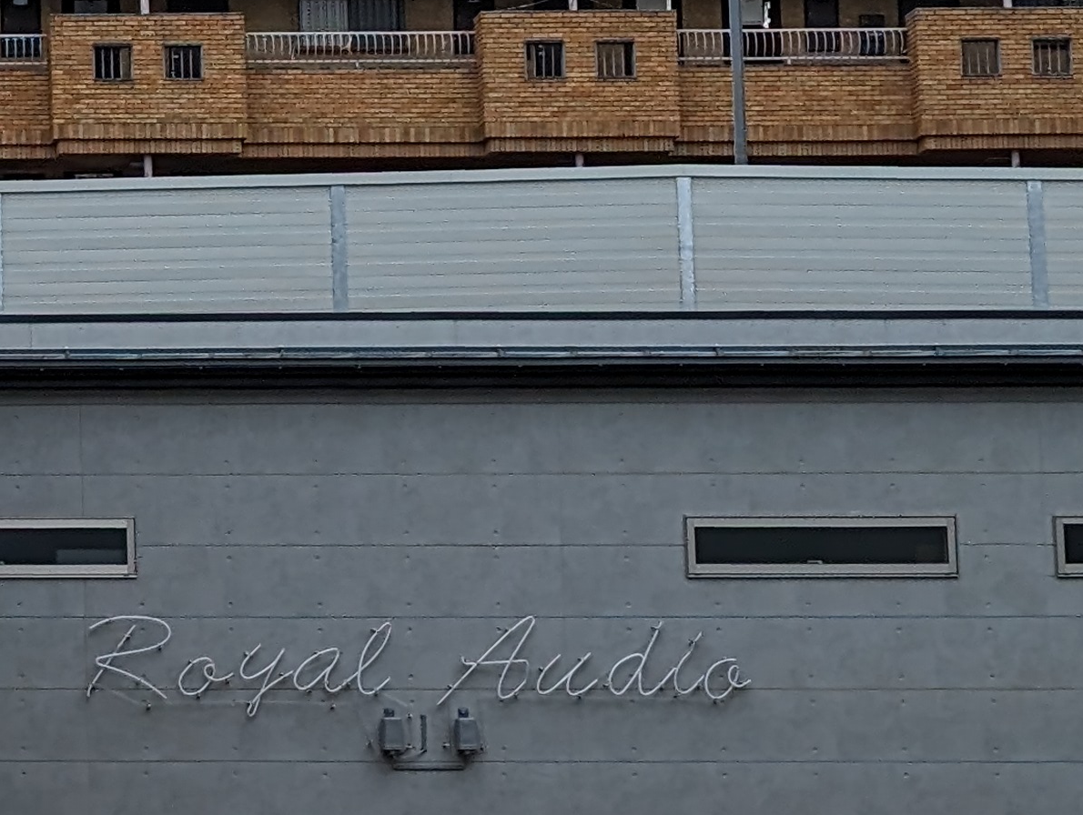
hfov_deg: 11.2
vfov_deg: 8.8
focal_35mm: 168
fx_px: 5263
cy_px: 66
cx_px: -591
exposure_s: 1/2160
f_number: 1.68
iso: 21
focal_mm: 6.9
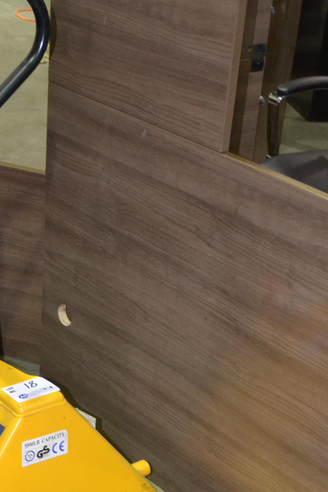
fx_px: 1039
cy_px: 432
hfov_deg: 17.9
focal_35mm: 76
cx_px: 152
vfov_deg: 25.9
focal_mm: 24
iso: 2500
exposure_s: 1/60
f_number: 4
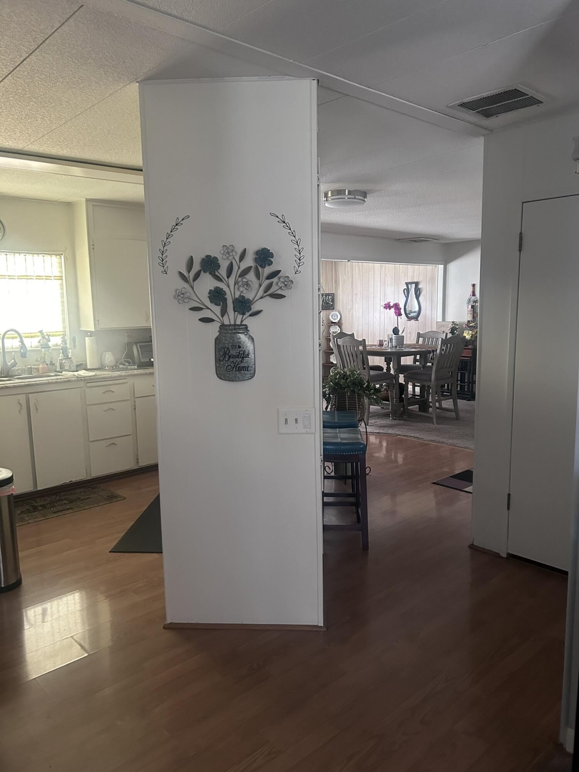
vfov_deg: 67.3
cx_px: 290
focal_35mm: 26
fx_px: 580
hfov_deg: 53.1
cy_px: 386
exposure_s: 1/40
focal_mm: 5.7
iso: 400
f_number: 1.5
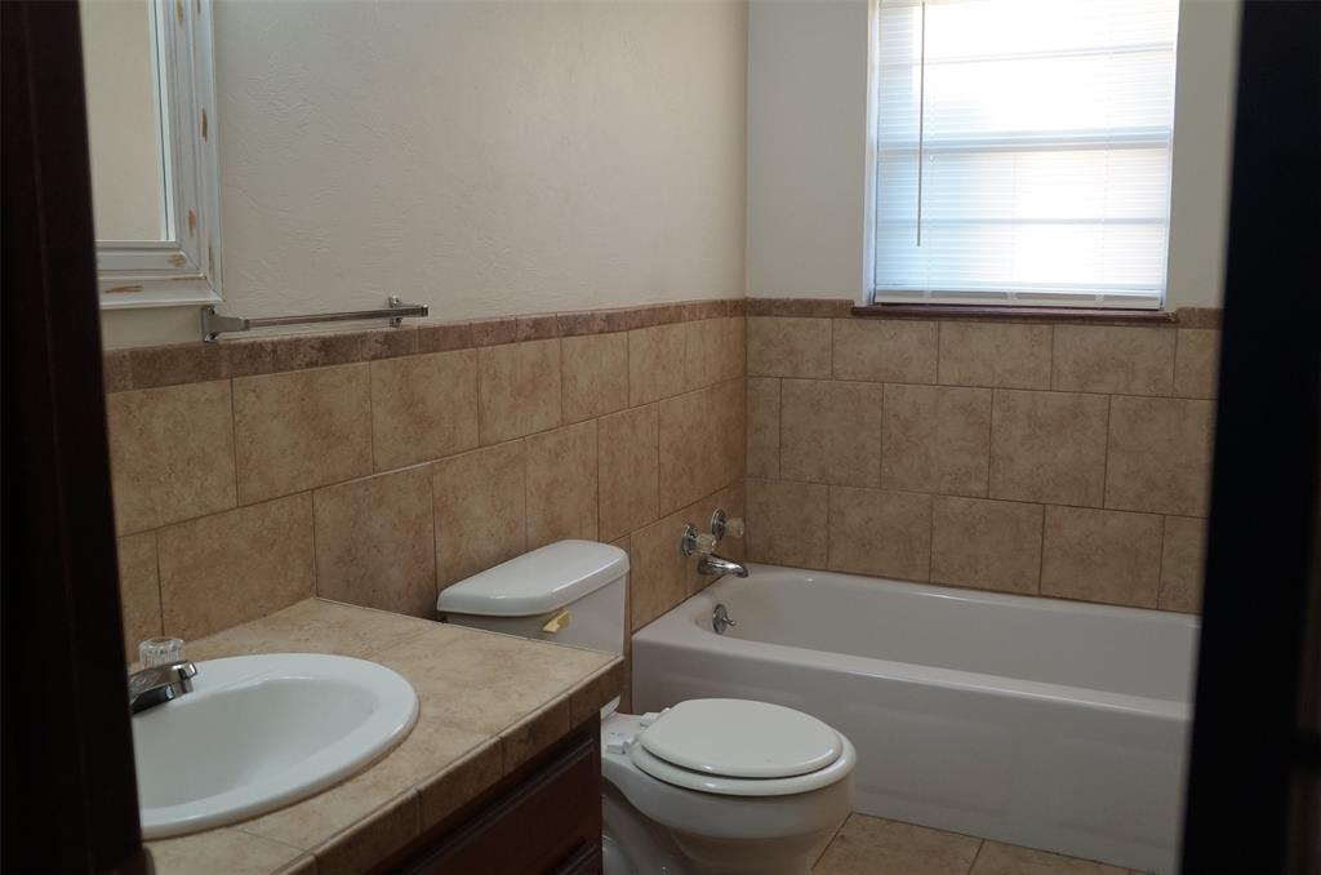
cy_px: 438
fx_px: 1098
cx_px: 660
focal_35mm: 30
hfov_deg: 62.0
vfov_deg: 43.4
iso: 500
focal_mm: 20
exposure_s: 1/60
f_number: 4
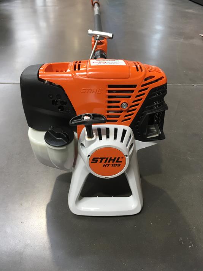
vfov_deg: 61.7
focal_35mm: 29
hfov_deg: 48.2
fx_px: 227
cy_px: 136
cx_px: 102
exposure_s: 1/33
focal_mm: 4.15
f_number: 2.2
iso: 64
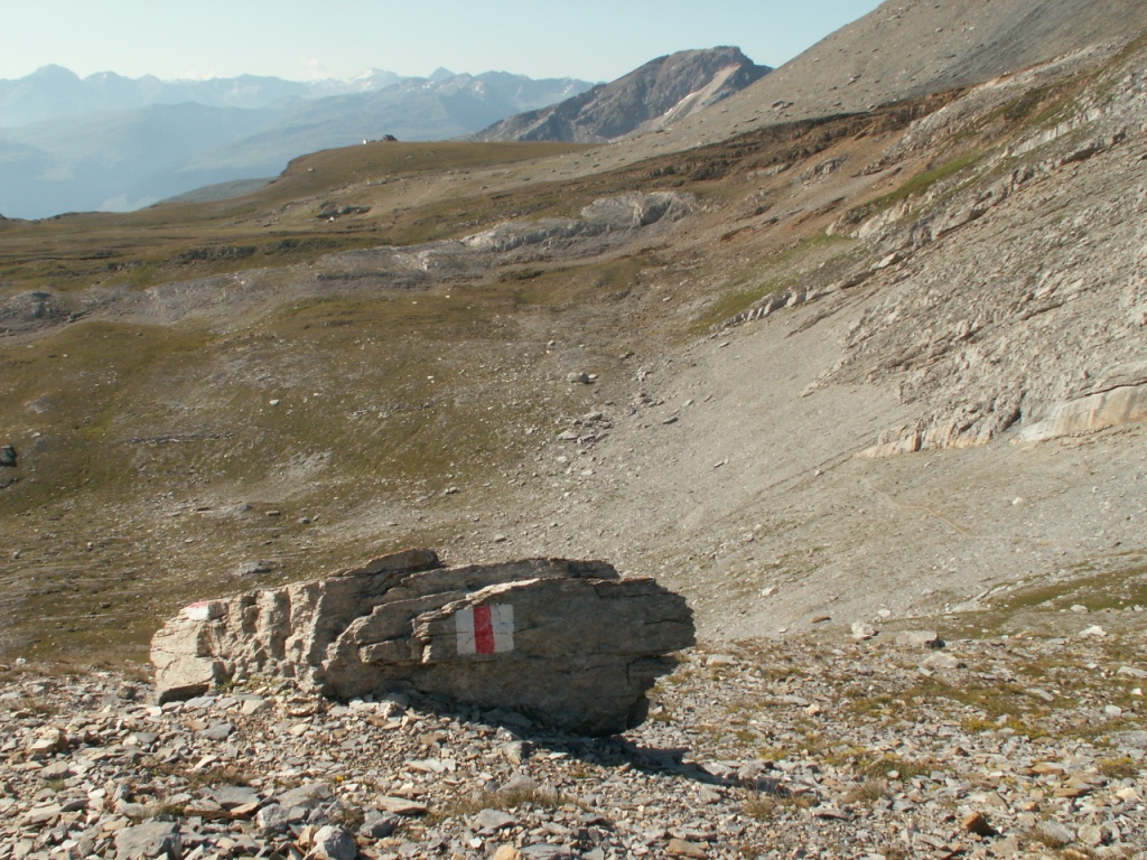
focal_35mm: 35
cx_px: 574
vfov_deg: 40.7
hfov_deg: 52.6
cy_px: 430
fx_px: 1160
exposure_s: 1/200
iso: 50
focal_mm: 5.86
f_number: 6.3
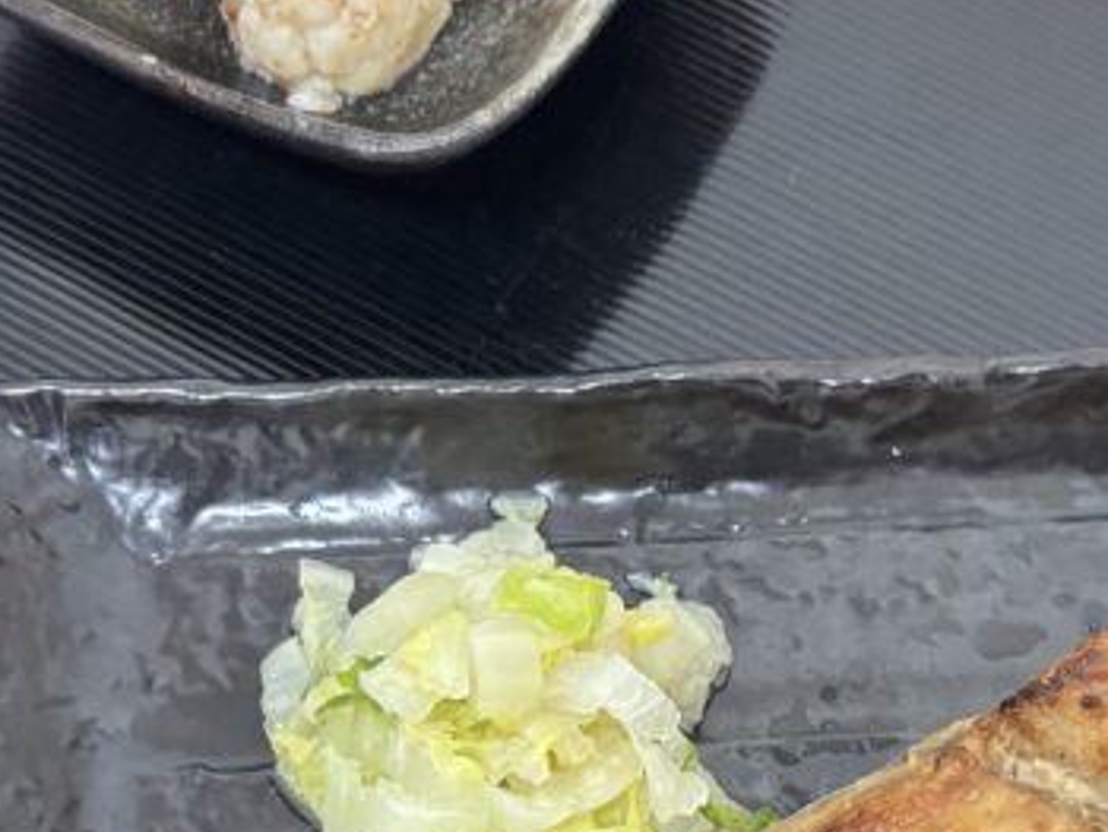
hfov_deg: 25.5
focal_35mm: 76
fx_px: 2434
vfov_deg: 19.0
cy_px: 775
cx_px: 734
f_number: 1.6
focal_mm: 5.96
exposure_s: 1/60
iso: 500
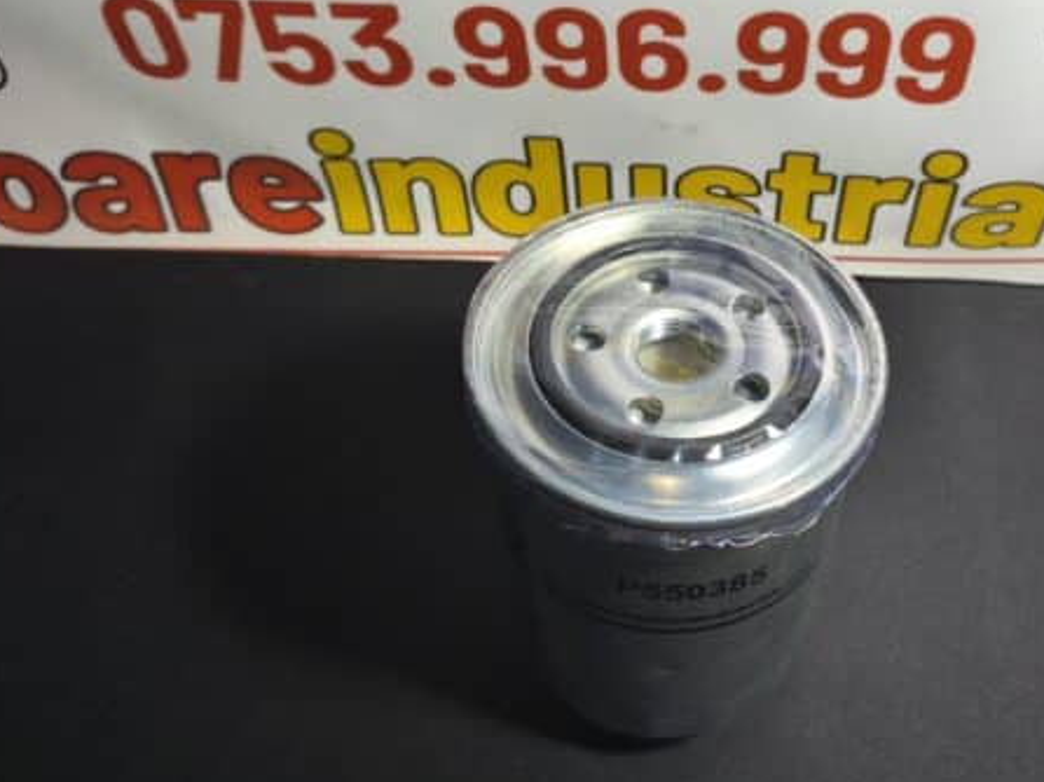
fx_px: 1055
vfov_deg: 40.4
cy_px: 290
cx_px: 669
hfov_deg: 51.9
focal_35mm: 35
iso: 141
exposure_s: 1/99.9
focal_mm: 4.81
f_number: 1.8
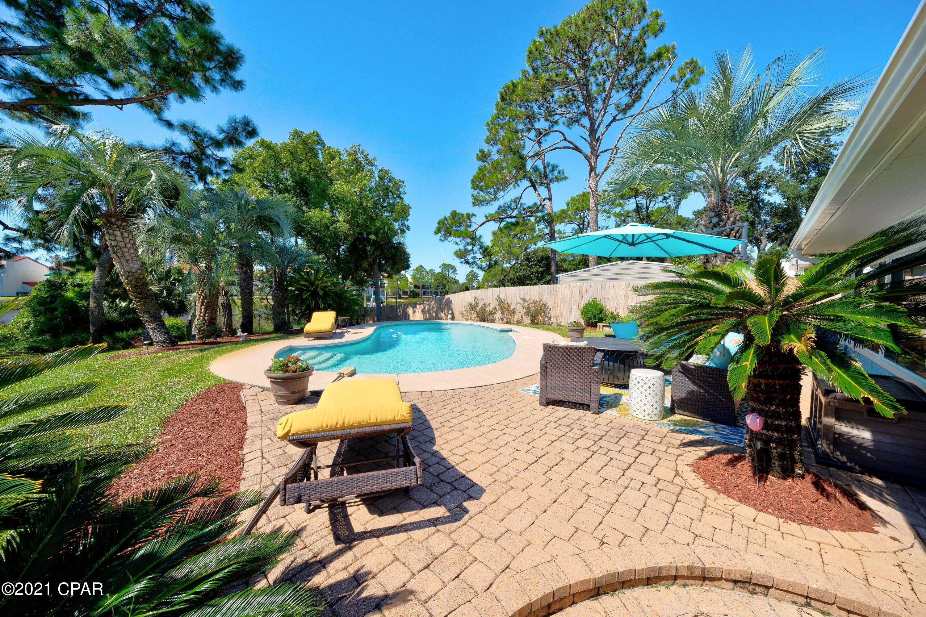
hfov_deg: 112.6
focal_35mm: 12
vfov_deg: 90.0
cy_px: 308
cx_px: 463
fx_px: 309
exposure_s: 1/400
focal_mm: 12
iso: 100
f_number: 8
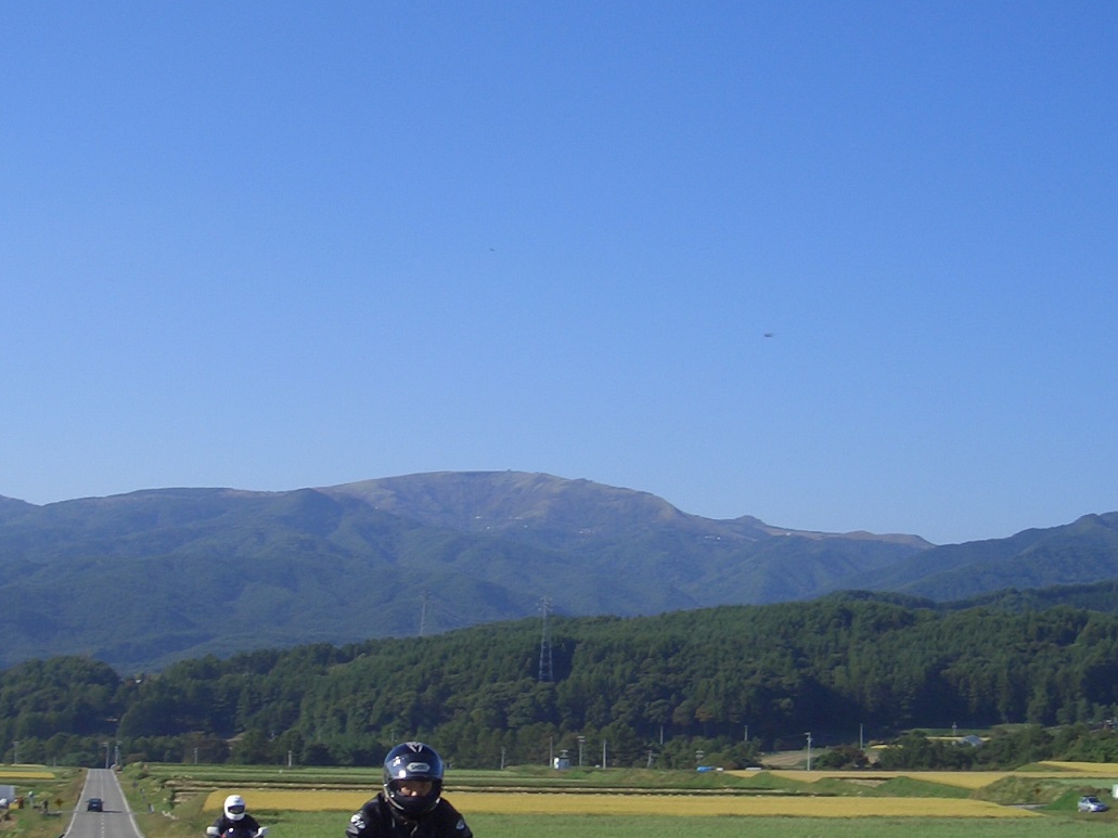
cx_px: 394
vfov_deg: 23.6
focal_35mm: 62
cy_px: 508
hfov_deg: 31.0
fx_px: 2002
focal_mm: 8
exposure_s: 1/500
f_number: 4.8
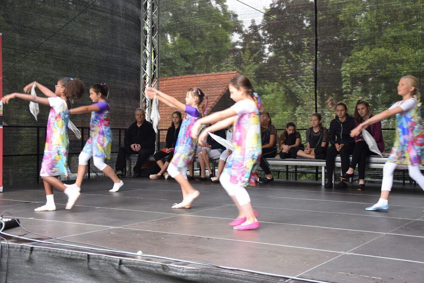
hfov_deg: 38.9
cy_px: 142
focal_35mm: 51
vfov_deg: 26.5
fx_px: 601
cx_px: 212
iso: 560
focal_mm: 34
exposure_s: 1/60
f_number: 4.2
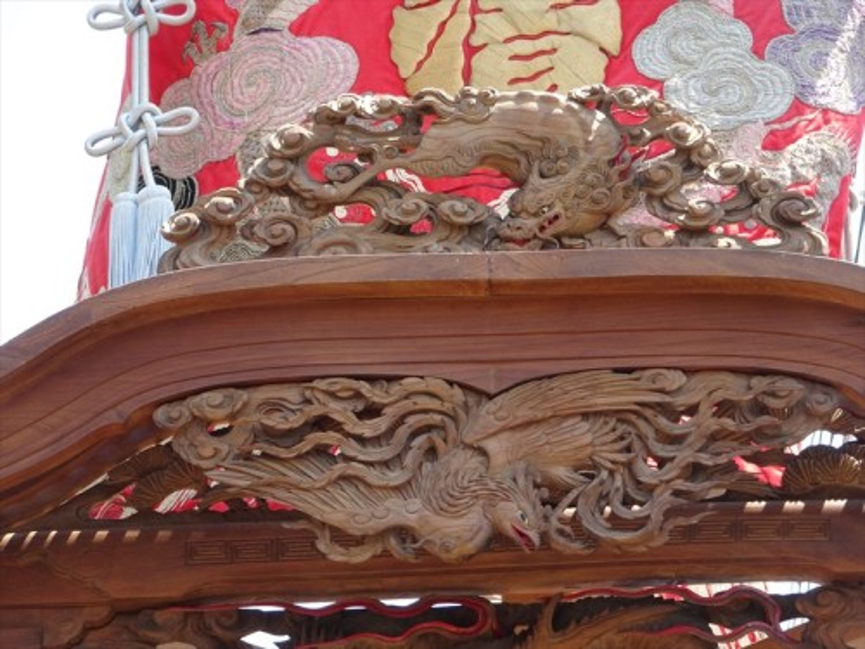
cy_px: 324
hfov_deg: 16.0
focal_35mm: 123
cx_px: 432
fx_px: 3074
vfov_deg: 12.0
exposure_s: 1/125
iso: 125
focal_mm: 20.96
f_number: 5.6
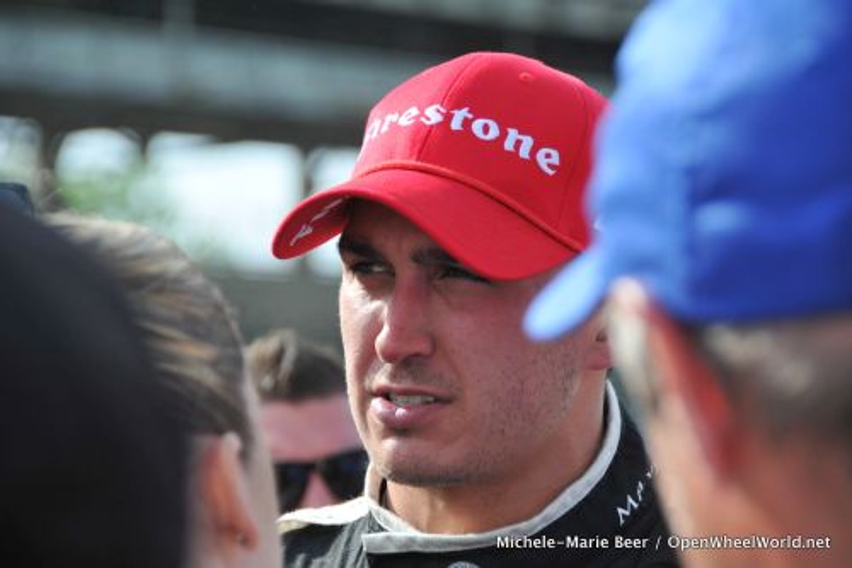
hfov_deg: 10.6
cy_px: 284
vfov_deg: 7.0
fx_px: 4613
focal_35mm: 195
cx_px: 426
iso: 200
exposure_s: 1/400
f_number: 5.6
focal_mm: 130
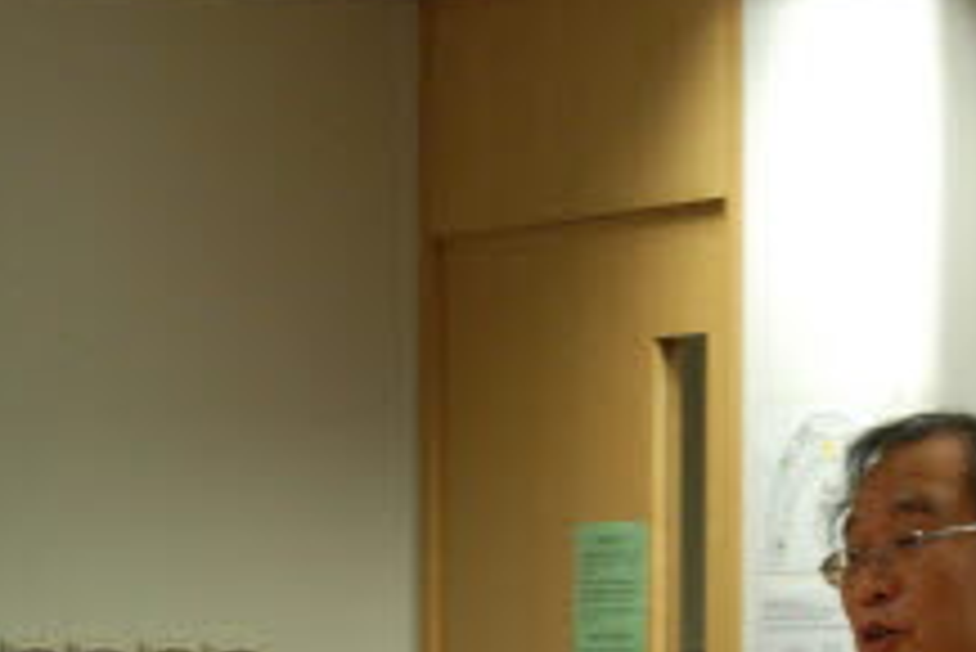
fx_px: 6168
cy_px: 710
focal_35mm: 227
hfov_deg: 9.0
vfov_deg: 6.0
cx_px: 810
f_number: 5.6
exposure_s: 1/30
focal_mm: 55
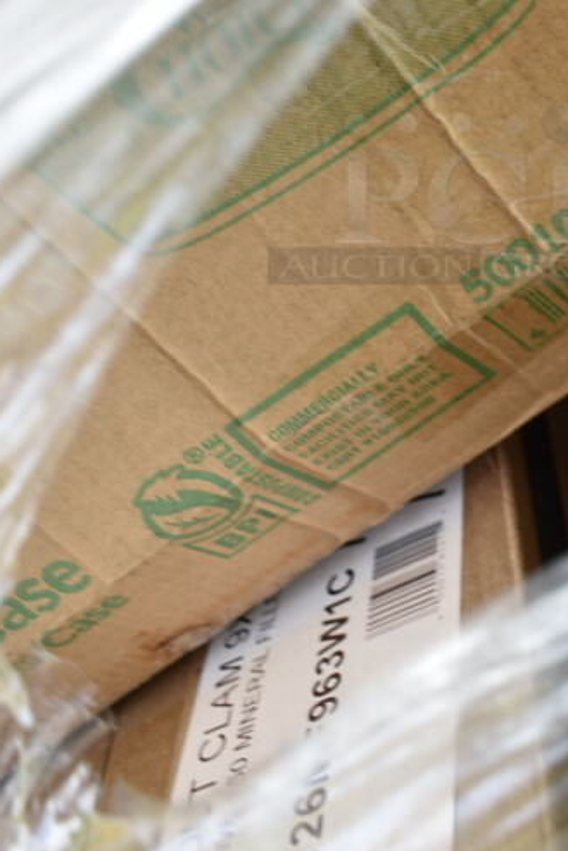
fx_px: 1182
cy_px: 194
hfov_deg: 26.5
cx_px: 461
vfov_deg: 38.4
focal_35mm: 50
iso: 100
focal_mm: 18
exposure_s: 1/80
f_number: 4.5
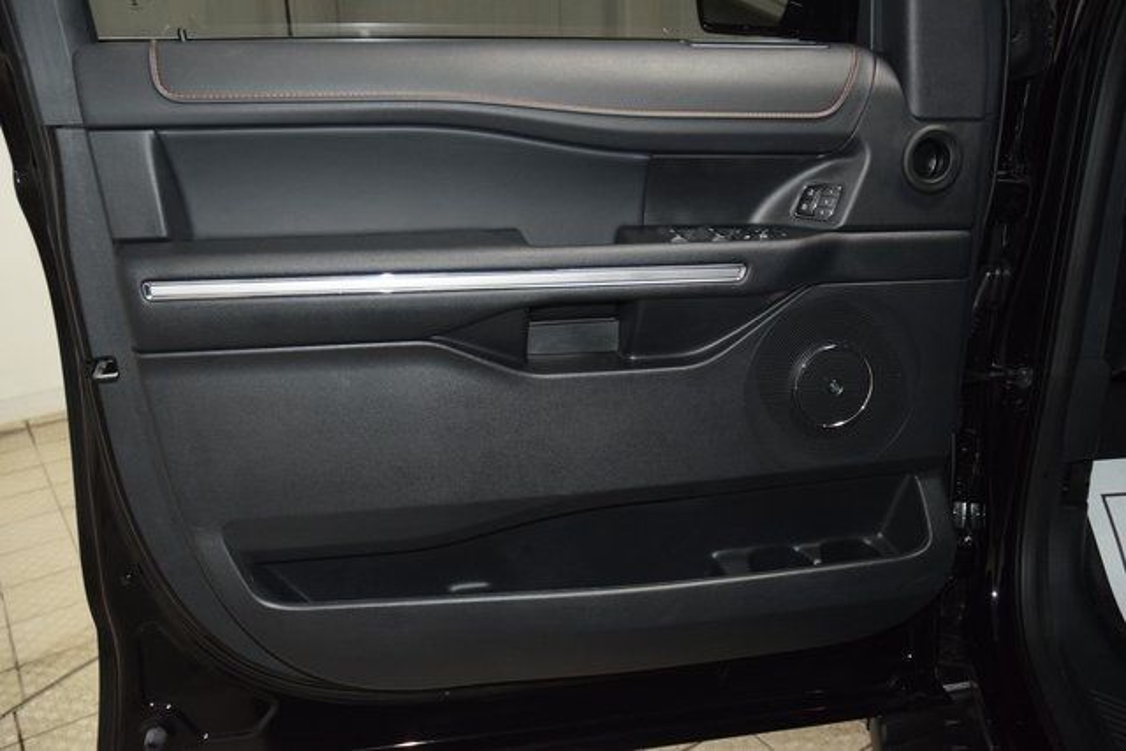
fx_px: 1032
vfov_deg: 40.0
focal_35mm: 33
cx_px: 563
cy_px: 376
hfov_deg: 57.2
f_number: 3.5
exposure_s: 1/125
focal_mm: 22
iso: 2000
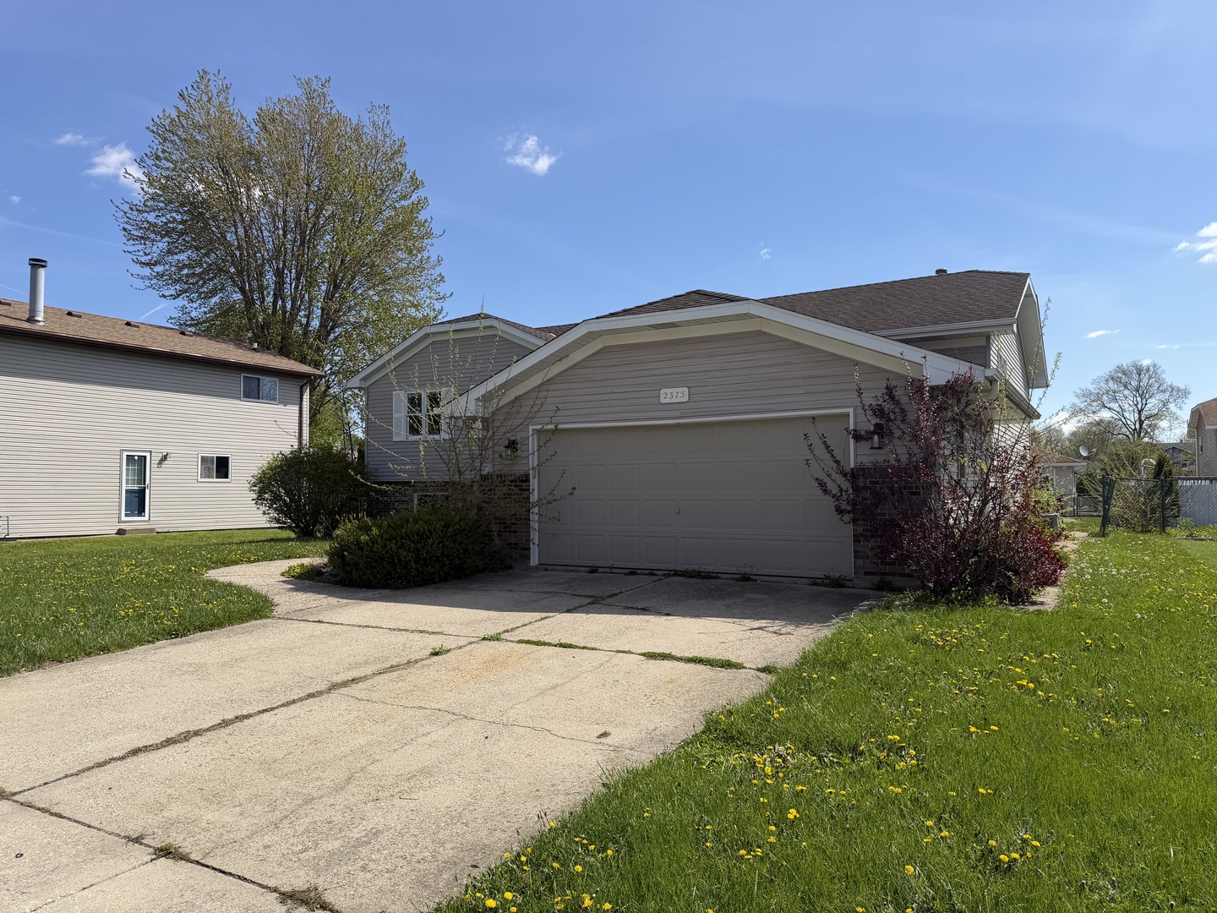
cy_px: 456
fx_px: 844
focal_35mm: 24
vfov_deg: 56.8
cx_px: 608
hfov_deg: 71.6
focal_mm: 6.76
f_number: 1.78
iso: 80
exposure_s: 1/4673
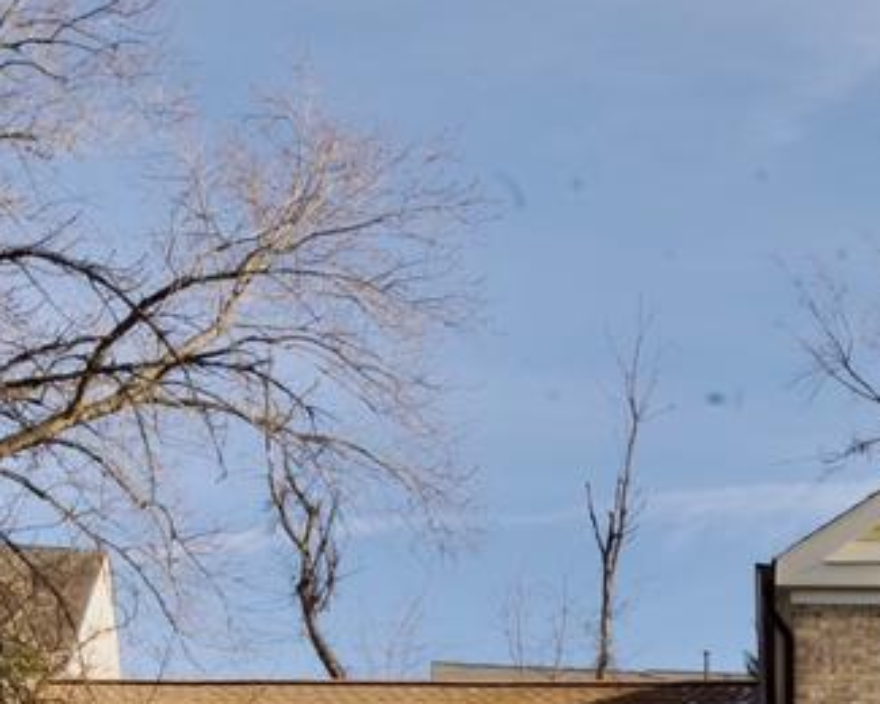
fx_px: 2162
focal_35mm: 83
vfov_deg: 17.1
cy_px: 983
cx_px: 899
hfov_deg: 22.1
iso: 100
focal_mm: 20
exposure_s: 1/30
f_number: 22
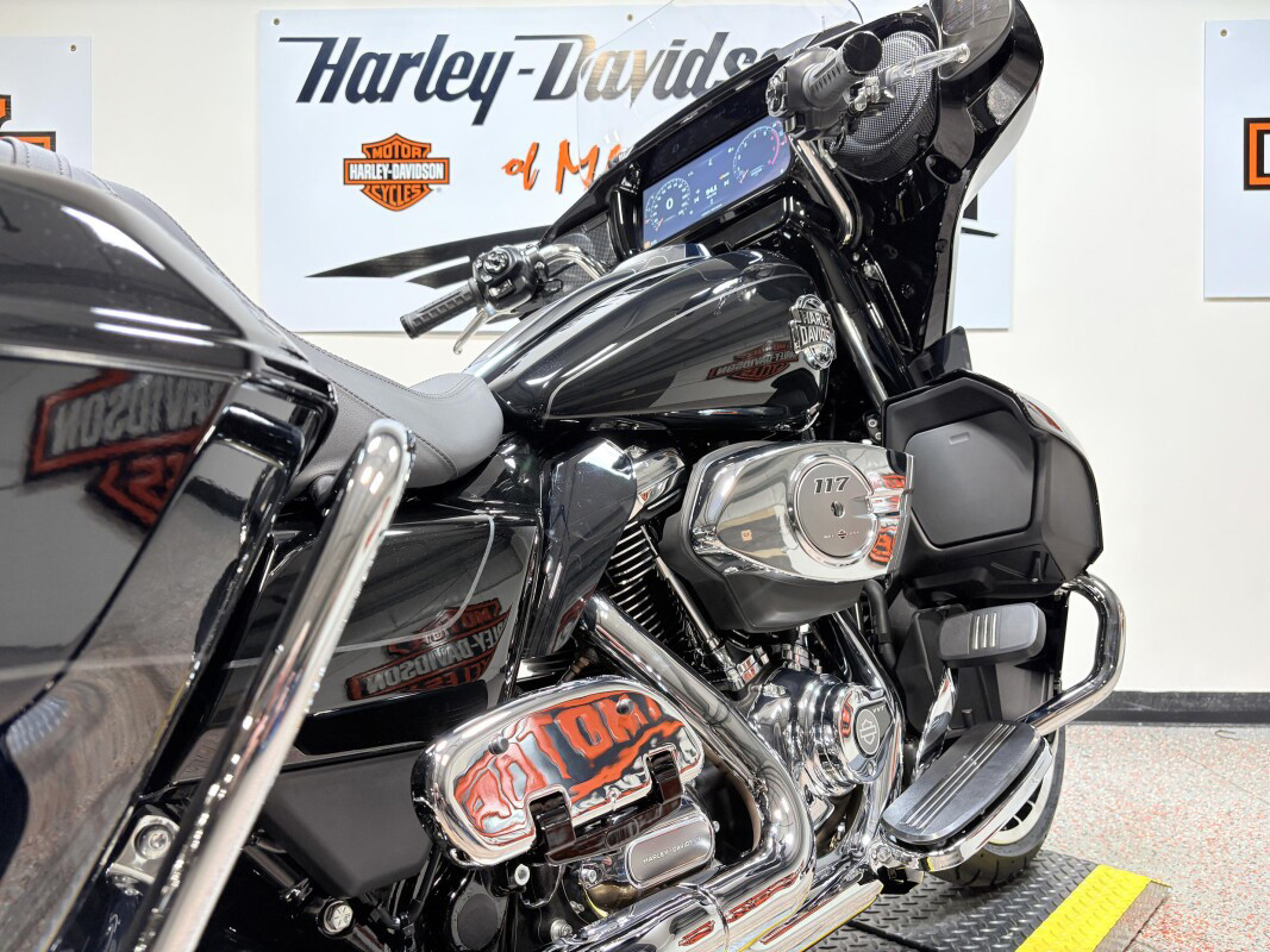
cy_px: 476
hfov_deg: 67.3
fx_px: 954
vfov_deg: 53.1
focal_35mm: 26
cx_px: 635
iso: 80
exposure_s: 1/120
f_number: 1.6
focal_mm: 5.96
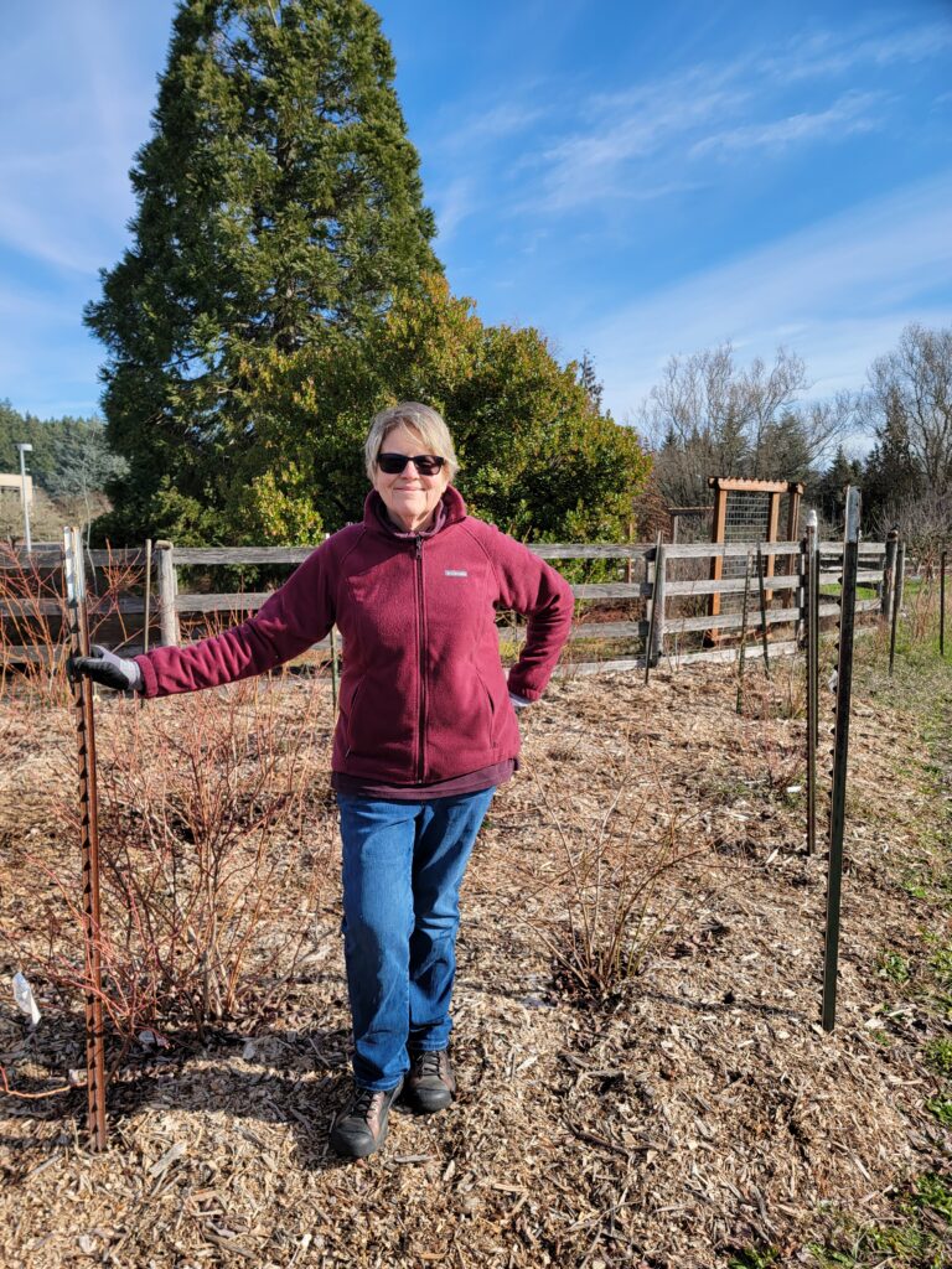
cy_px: 634
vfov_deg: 71.6
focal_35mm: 24
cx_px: 476
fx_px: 880
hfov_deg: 56.8
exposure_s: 1/720
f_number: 1.8
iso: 16
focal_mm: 6.7
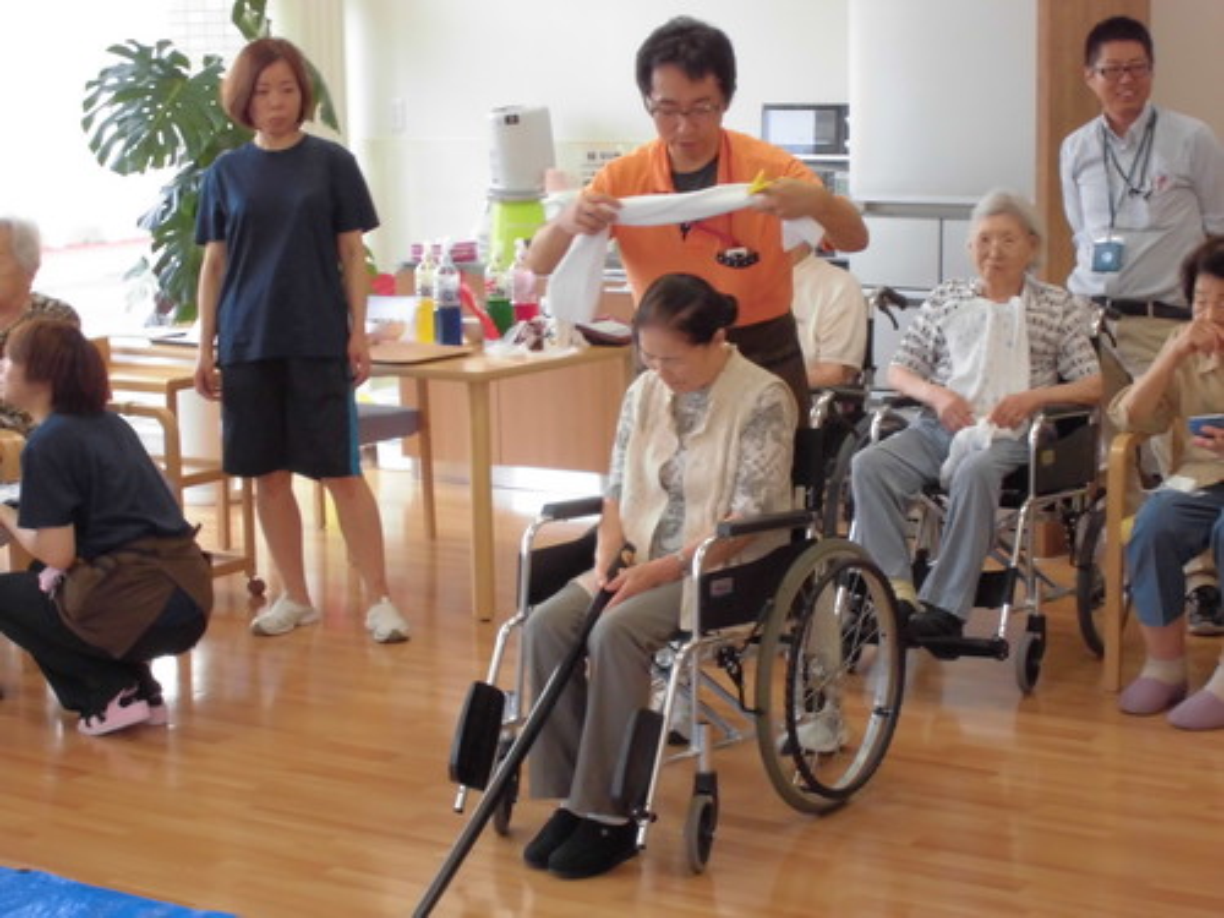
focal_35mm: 73
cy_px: 459
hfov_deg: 26.7
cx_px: 612
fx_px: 2581
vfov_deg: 20.2
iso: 400
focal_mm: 13.1
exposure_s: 1/60
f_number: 6.1
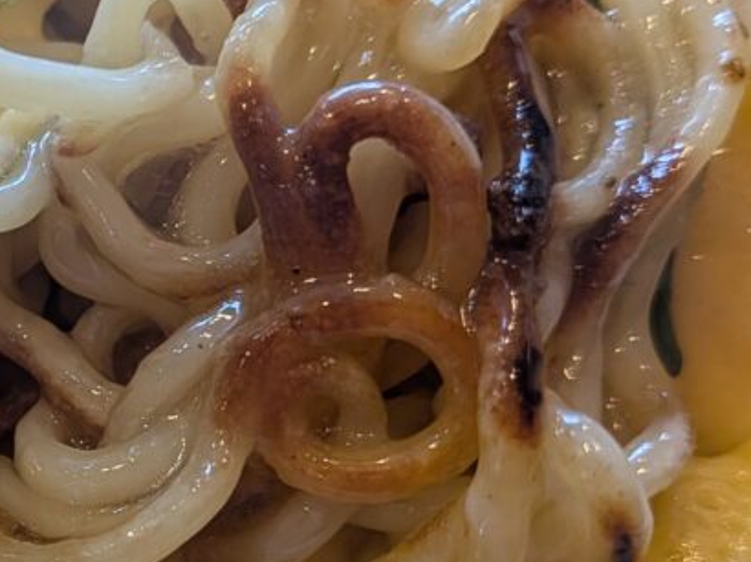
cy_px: 427
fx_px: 1626
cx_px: -196
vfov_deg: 19.5
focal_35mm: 75
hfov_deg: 23.3
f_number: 1.7
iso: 27
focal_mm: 4.53
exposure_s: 1/138
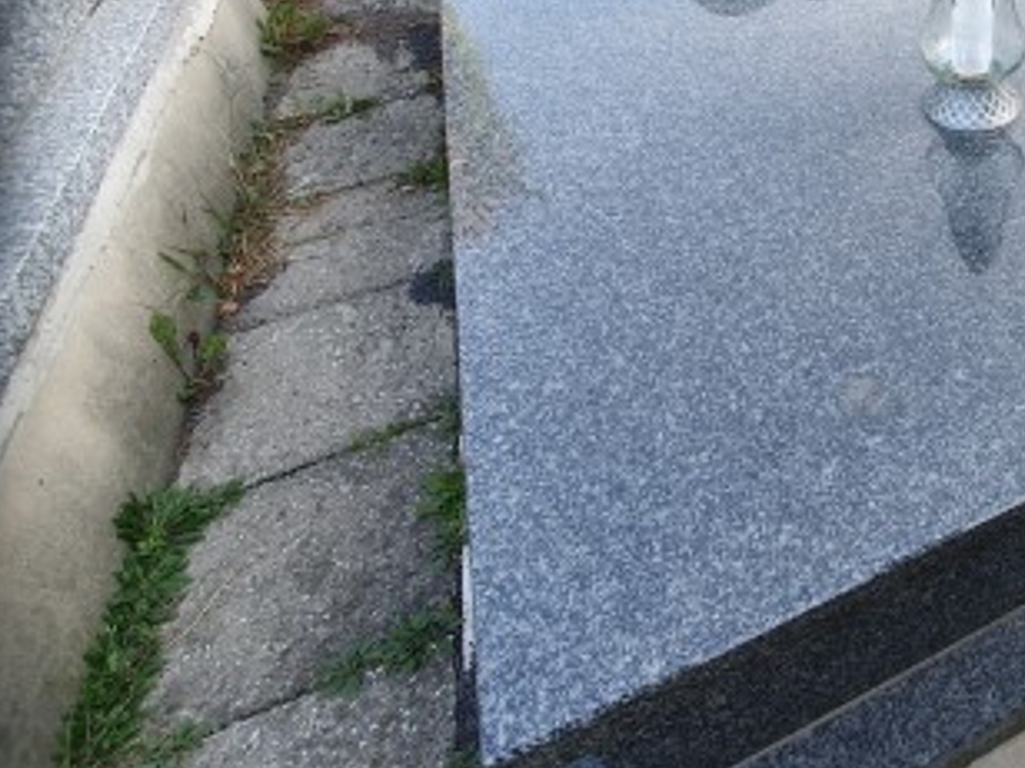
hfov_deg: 53.7
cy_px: 203
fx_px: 799
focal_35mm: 27
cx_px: 988
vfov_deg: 49.5
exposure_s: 1/104
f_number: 2.2
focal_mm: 1.8
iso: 50
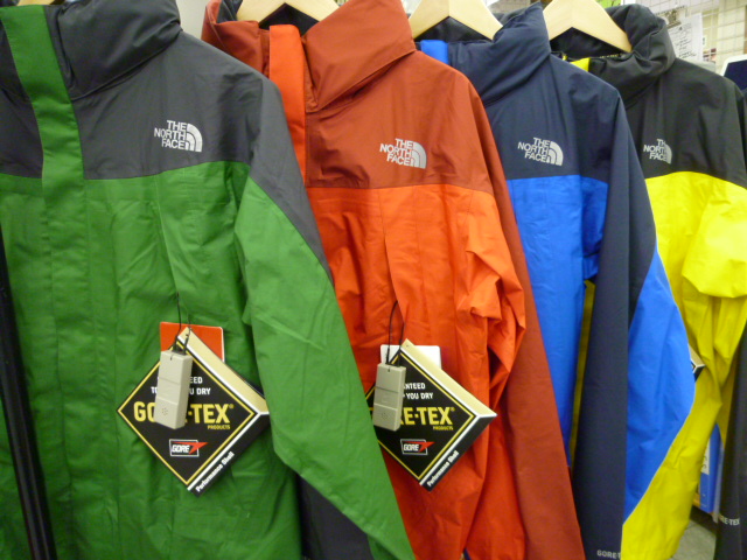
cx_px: 374
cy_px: 280
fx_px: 539
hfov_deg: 69.4
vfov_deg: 54.9
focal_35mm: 25
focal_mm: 4.5
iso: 400
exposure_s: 1/30
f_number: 2.8
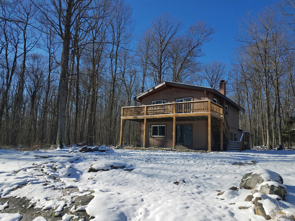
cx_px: 148
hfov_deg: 67.3
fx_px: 222
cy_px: 110
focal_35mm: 26
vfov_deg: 53.1
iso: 40
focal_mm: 4.2
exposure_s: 1/2576
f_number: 1.7
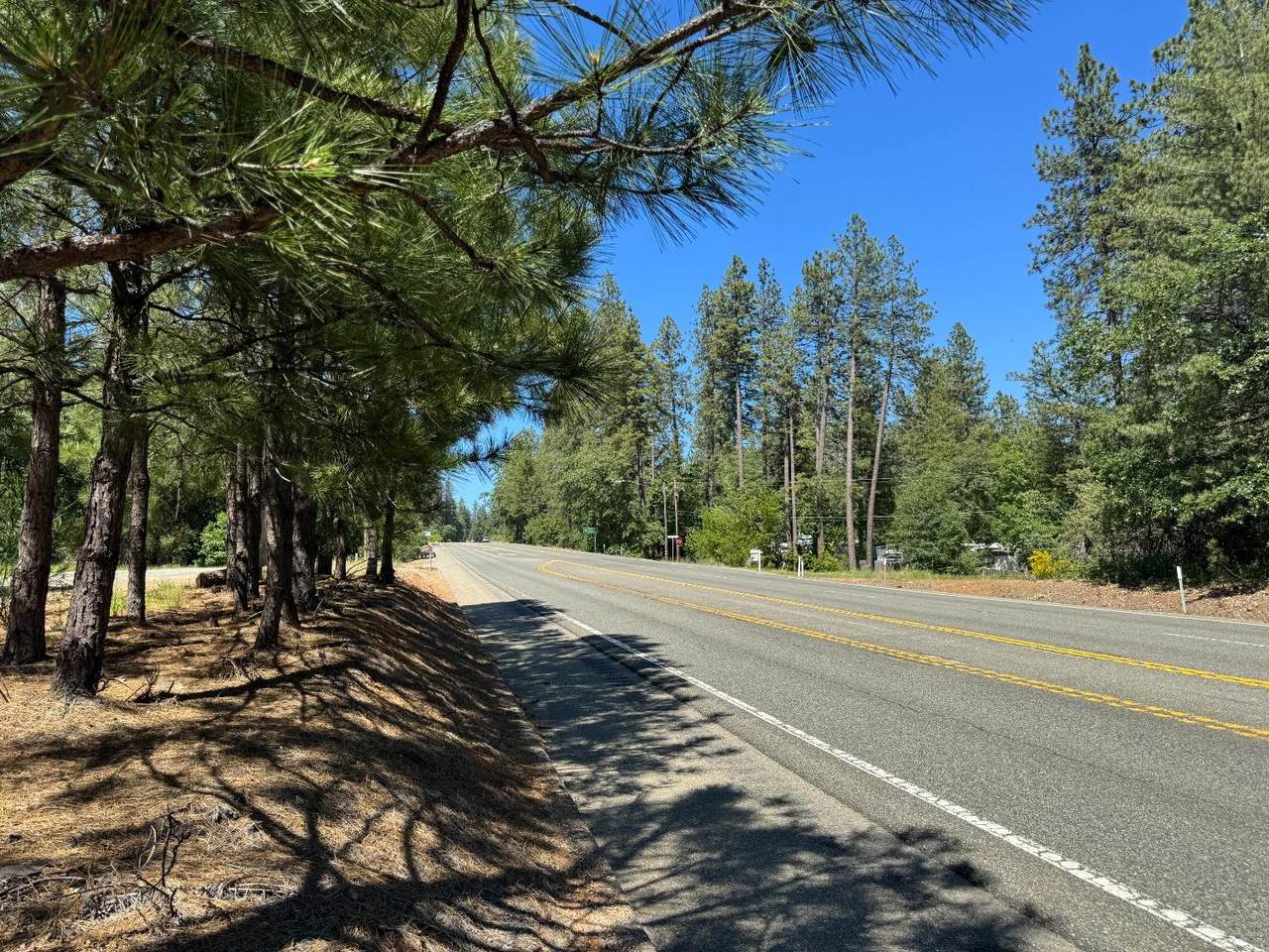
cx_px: 634
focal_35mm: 24
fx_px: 880
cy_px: 476
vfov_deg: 56.8
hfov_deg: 71.6
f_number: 1.78
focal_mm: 6.76
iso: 80
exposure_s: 1/2105
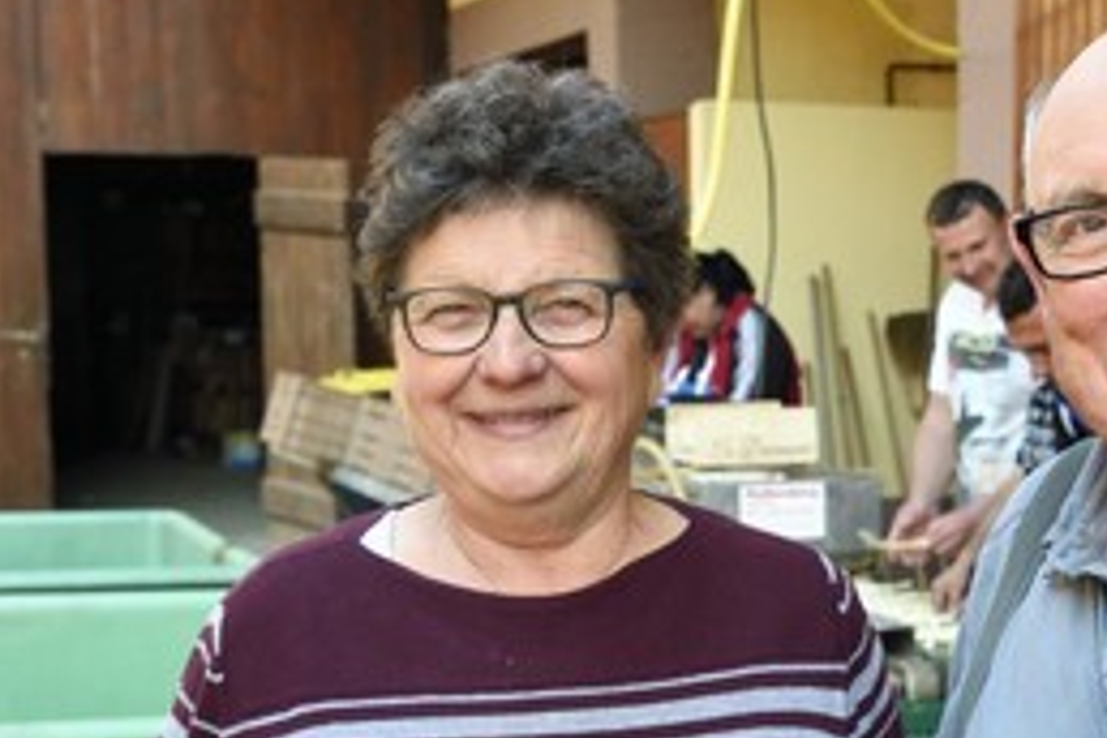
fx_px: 2306
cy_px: 476
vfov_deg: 18.1
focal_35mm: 75
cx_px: 858
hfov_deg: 26.6
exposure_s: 1/100
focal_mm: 46
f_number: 9
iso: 800
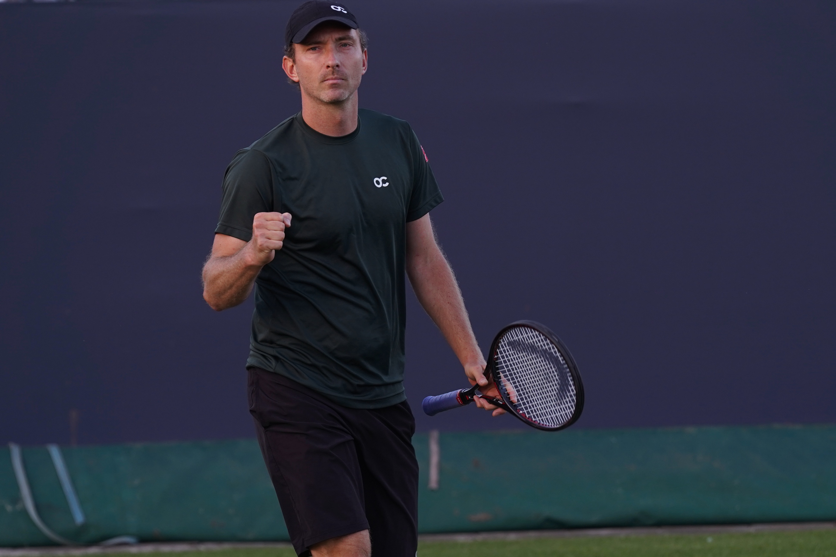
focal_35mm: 192
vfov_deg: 7.2
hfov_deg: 10.7
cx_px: 418
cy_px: 278
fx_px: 4459
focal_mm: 192
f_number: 4
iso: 640
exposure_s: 1/640
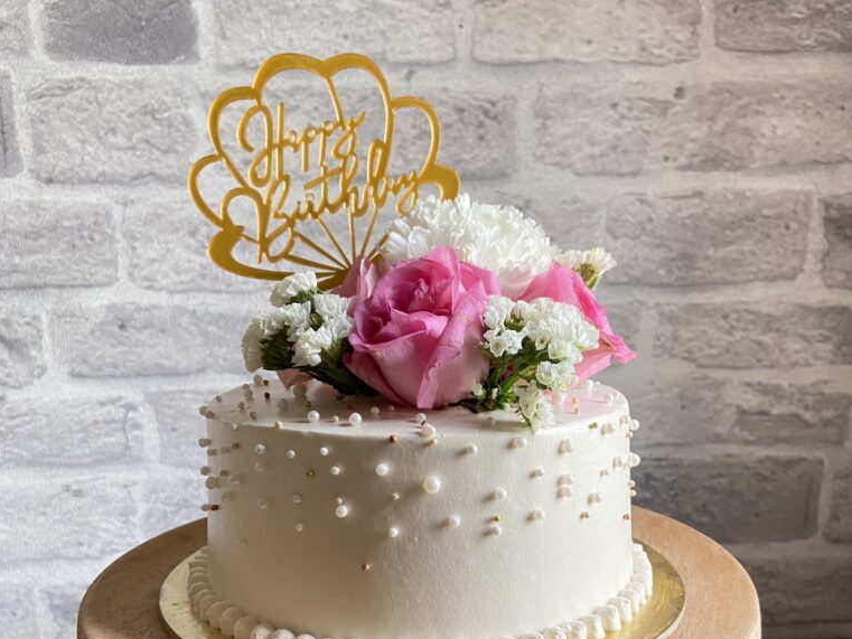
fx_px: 862
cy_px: 492
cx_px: 428
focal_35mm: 35
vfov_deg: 39.4
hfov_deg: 52.6
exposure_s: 1/60
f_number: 1.8
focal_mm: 4.25
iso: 160
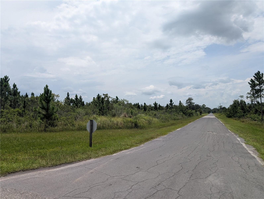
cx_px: 132
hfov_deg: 71.5
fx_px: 183
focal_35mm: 24
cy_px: 100
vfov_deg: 56.9
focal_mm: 6.9
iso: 29
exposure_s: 1/2088
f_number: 1.68
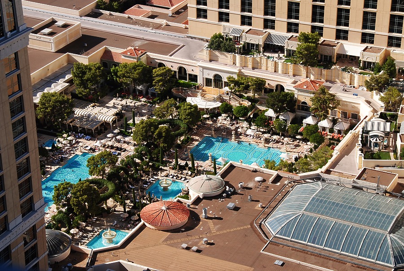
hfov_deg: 22.6
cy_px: 136
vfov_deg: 15.3
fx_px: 1012
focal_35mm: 90
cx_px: 202
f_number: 10
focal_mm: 60
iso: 140
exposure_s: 1/250
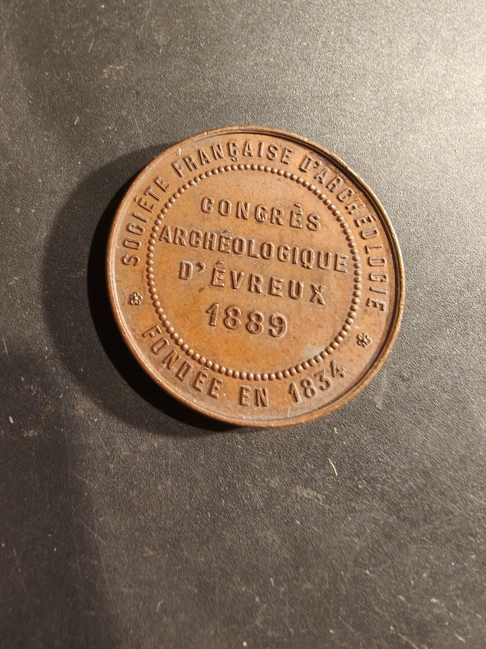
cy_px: 324
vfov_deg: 73.9
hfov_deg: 58.9
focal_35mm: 23
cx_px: 243
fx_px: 431
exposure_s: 1/50
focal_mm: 2.32
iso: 250
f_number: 2
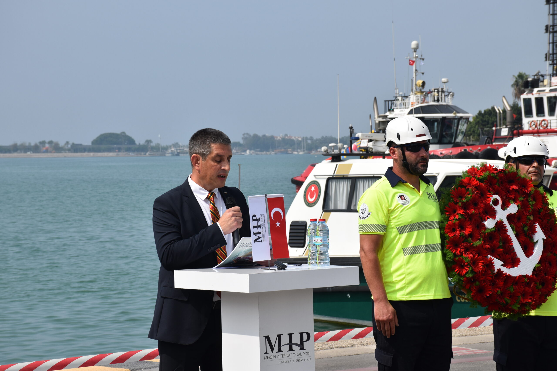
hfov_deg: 18.2
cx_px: 278
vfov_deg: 12.2
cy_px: 186
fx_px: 1741
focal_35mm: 112
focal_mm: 75
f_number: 11
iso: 200
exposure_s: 1/500
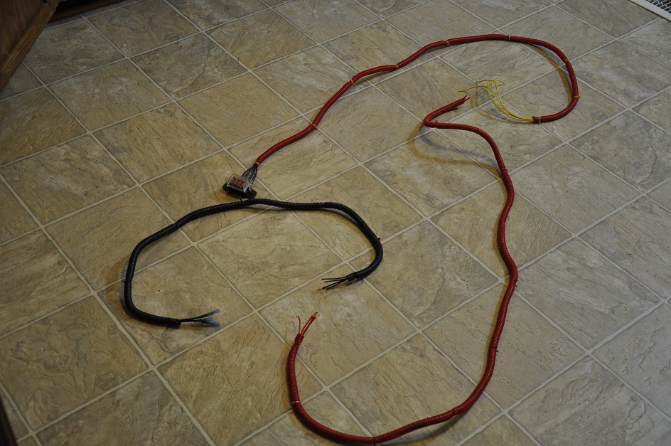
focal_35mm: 51
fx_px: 949
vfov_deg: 26.4
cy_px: 223
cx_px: 336
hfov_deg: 38.9
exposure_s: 1/15
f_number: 4.2
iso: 450
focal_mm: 34
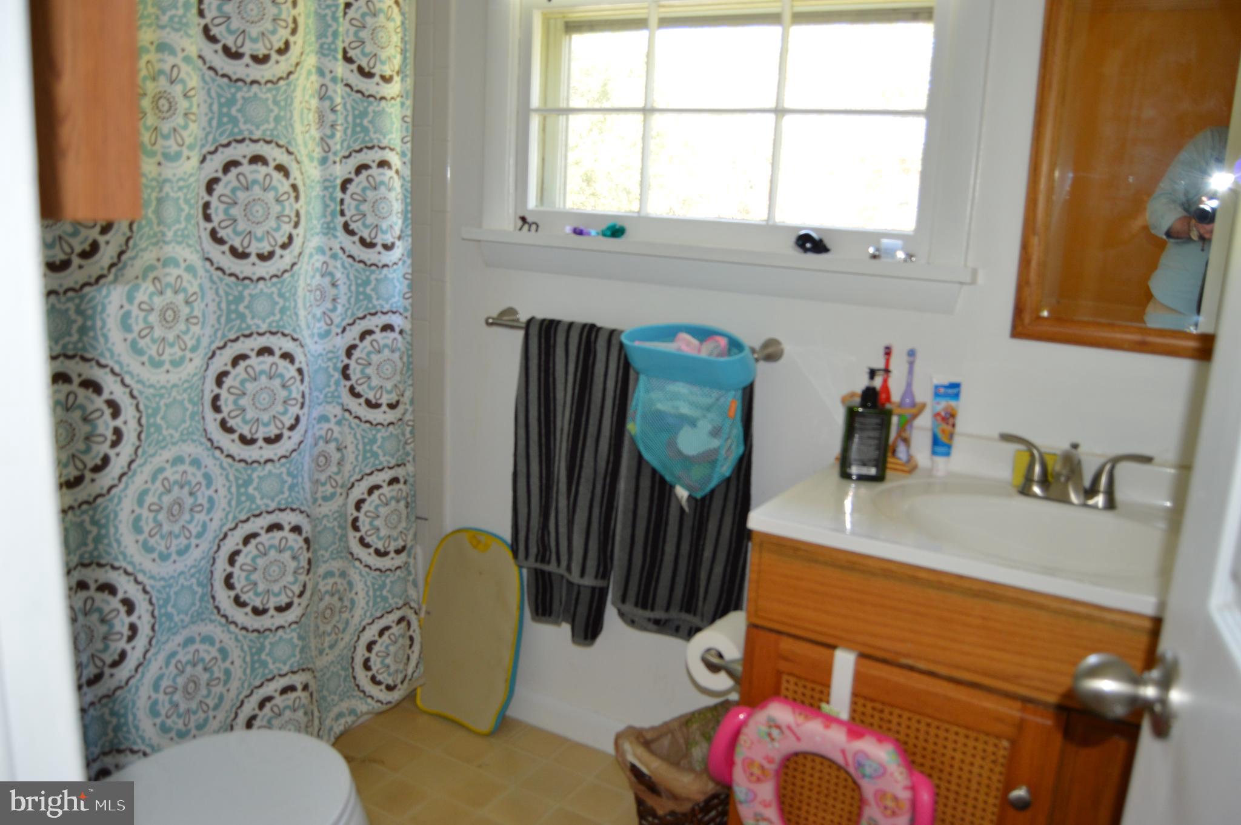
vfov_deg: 47.8
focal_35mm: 27
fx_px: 930
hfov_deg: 67.4
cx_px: 620
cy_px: 412
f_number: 4
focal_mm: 18
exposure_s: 1/80
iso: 400
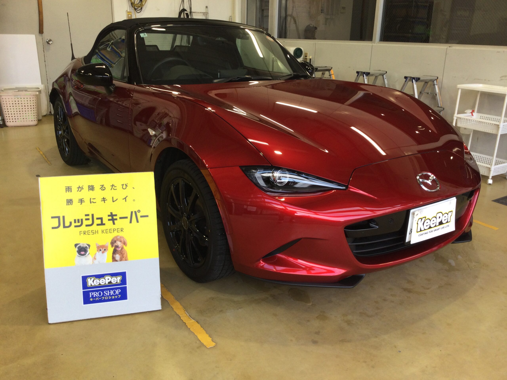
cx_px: 254
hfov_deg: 58.4
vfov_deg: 45.4
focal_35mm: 31
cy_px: 190
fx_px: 454
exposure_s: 1/60
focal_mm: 3.3
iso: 32
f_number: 2.4
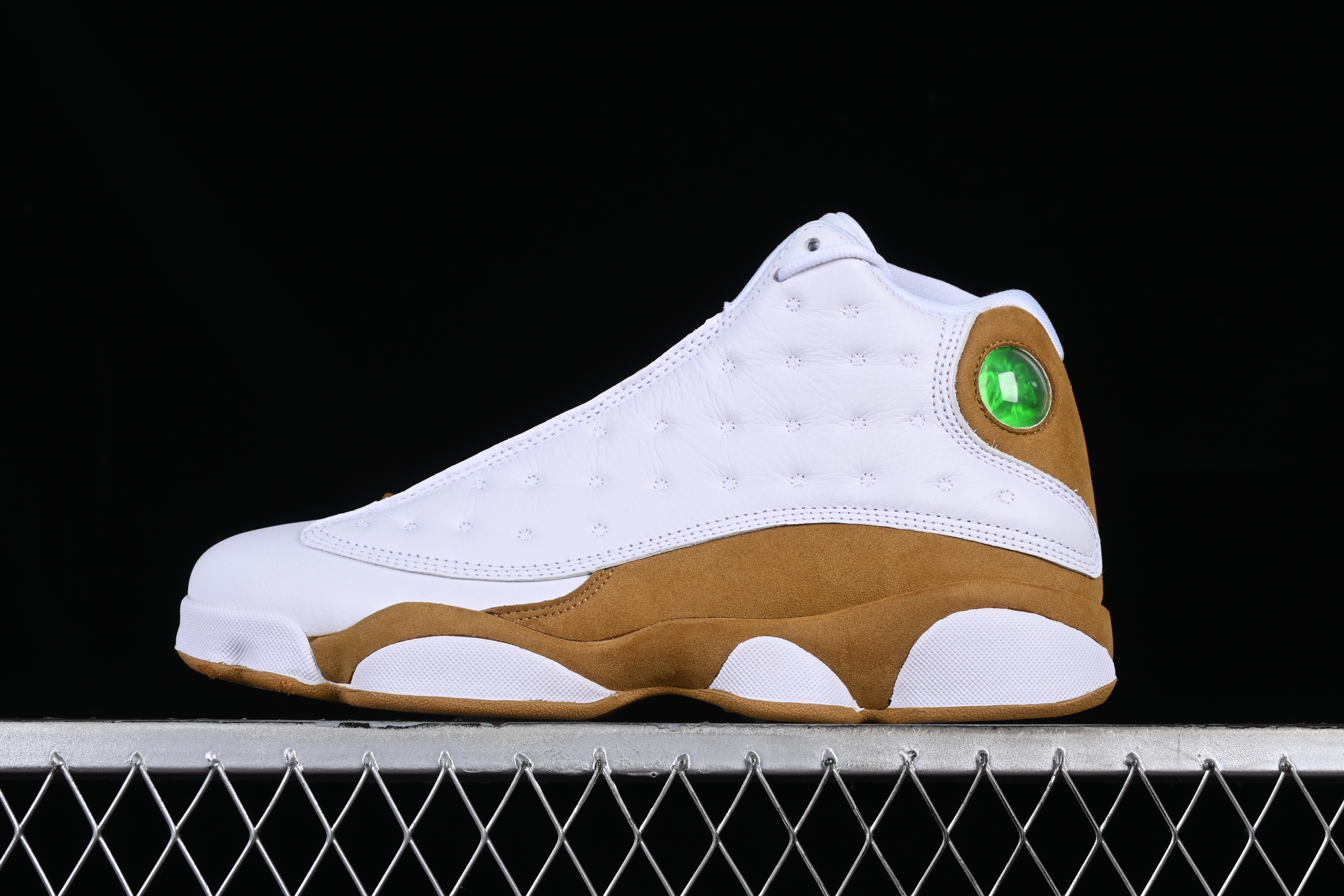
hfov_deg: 27.0
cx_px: 672
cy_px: 448
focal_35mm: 75
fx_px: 2800
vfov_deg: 18.2
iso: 160
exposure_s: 1/80
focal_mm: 50
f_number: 9
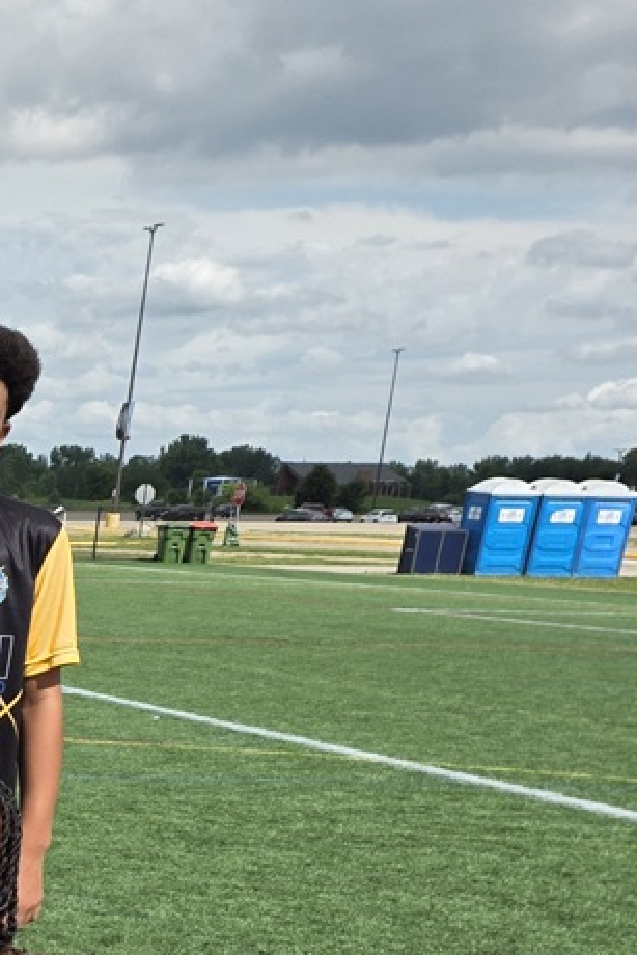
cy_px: 1054
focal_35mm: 78
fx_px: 2069
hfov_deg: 13.2
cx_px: -880
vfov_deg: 24.3
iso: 80
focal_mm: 6.3
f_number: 1.7
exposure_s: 1/5296
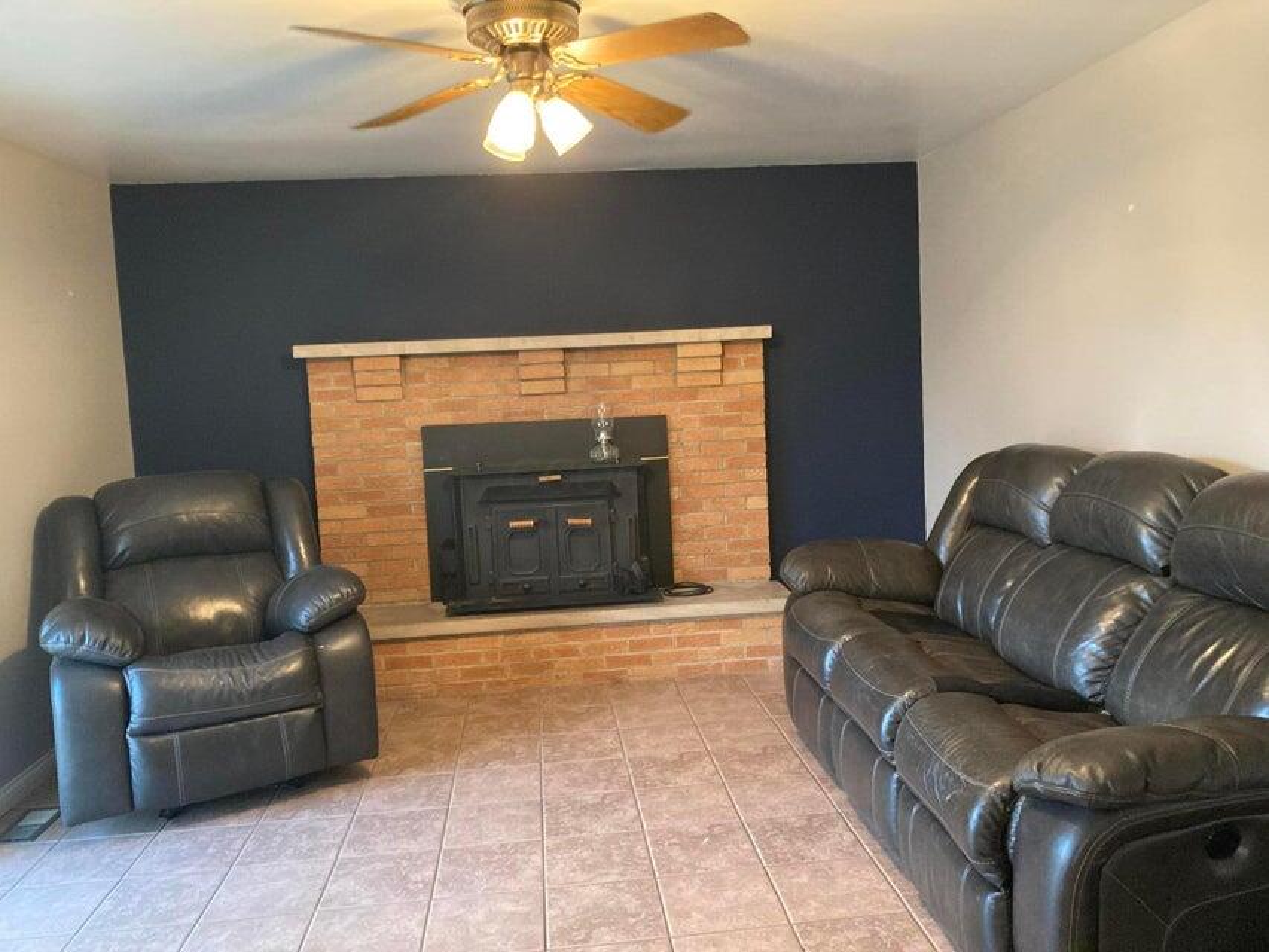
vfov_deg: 49.8
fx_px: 1027
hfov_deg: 63.4
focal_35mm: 28
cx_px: 634
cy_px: 476
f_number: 1.8
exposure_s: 1/30
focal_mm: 3.99
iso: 400
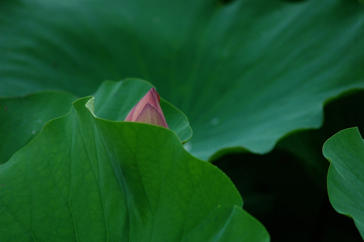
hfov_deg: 6.5
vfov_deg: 4.4
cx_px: 182
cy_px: 121
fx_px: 3182
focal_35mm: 315
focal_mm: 210
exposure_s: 1/125
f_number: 4.5
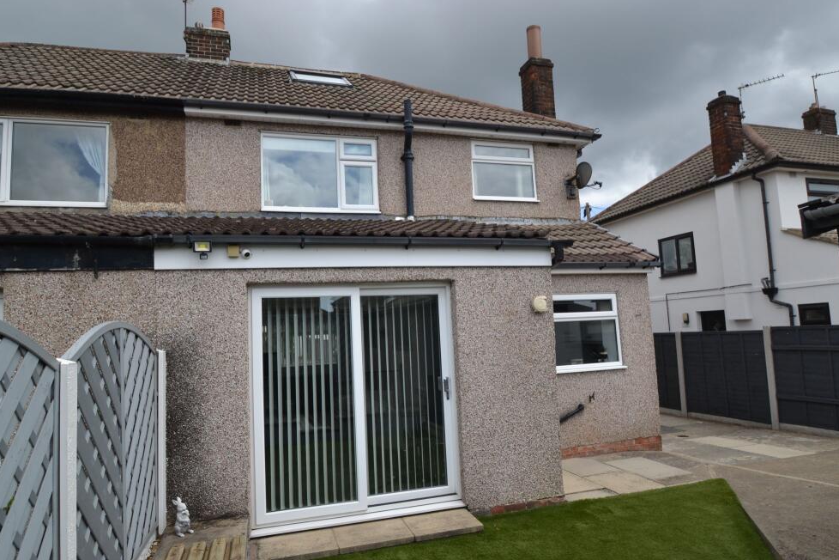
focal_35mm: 22
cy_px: 277
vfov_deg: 57.2
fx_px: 513
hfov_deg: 78.6
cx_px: 422
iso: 100
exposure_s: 1/200
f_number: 7.1
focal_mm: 14
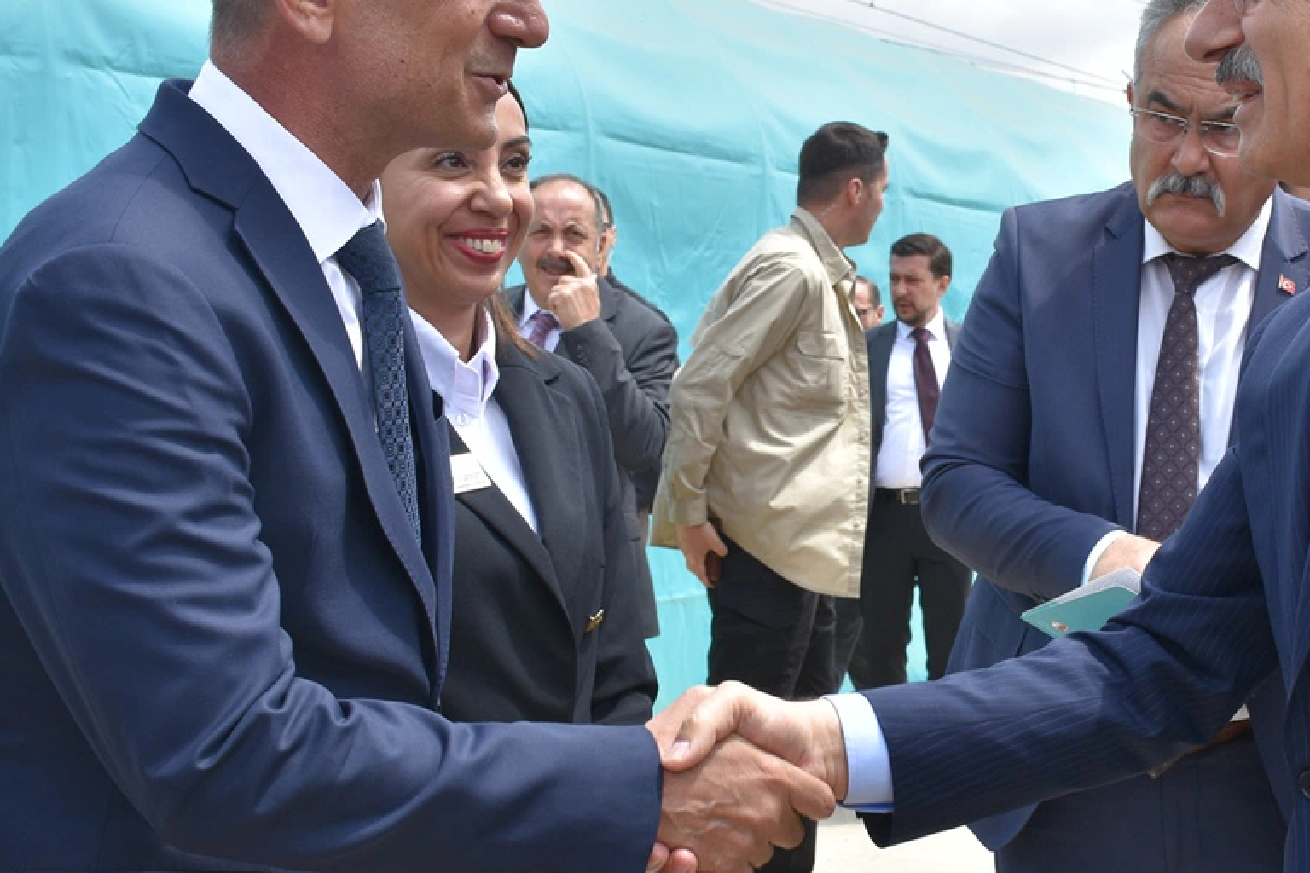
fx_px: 2365
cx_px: 916
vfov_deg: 20.9
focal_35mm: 65
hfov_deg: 30.6
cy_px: 442
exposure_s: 1/500
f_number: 8
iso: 280
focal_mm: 26
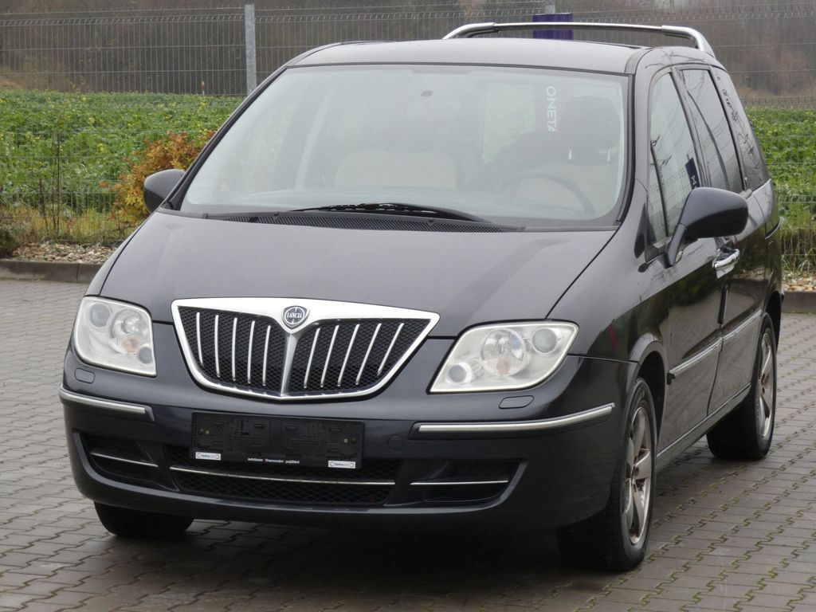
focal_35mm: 110
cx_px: 408
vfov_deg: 13.5
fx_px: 2593
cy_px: 306
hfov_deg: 17.9
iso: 200
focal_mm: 19.7
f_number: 5.6
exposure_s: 1/80
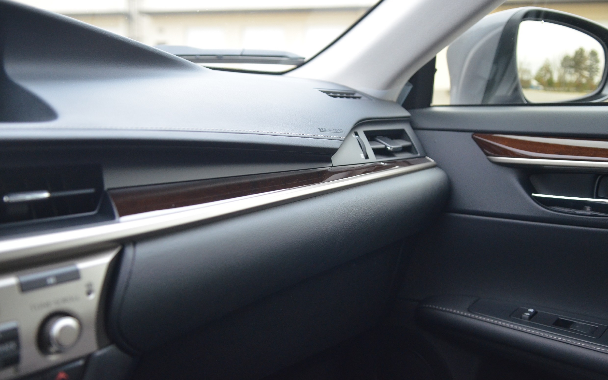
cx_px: 307
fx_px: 613
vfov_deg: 34.4
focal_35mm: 37
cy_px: 182
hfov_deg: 52.8
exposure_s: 1/250
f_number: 2.8
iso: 1600
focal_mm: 24
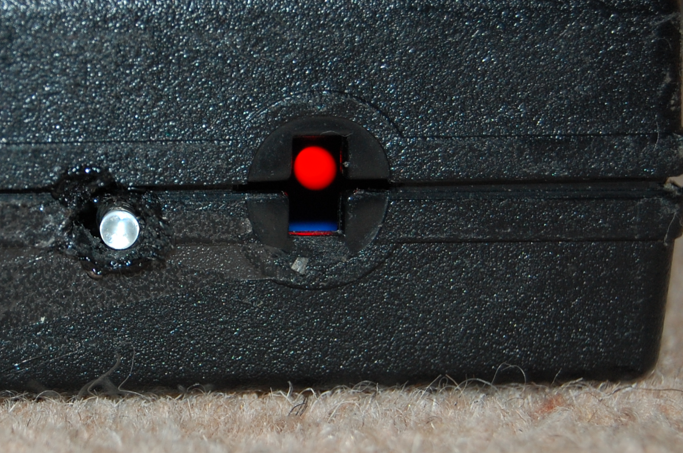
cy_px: 212
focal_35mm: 139
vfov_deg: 9.8
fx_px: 2629
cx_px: 152
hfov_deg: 14.7
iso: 400
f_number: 5.6
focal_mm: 55
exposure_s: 1/60
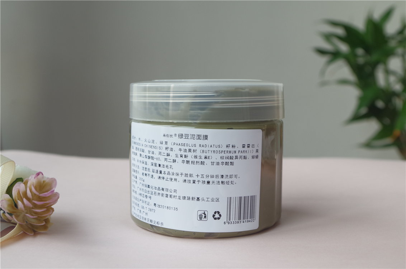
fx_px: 518
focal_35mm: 46
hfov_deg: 42.8
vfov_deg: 29.1
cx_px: 203
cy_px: 134
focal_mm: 30.63
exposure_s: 1/80
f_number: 7.1
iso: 400
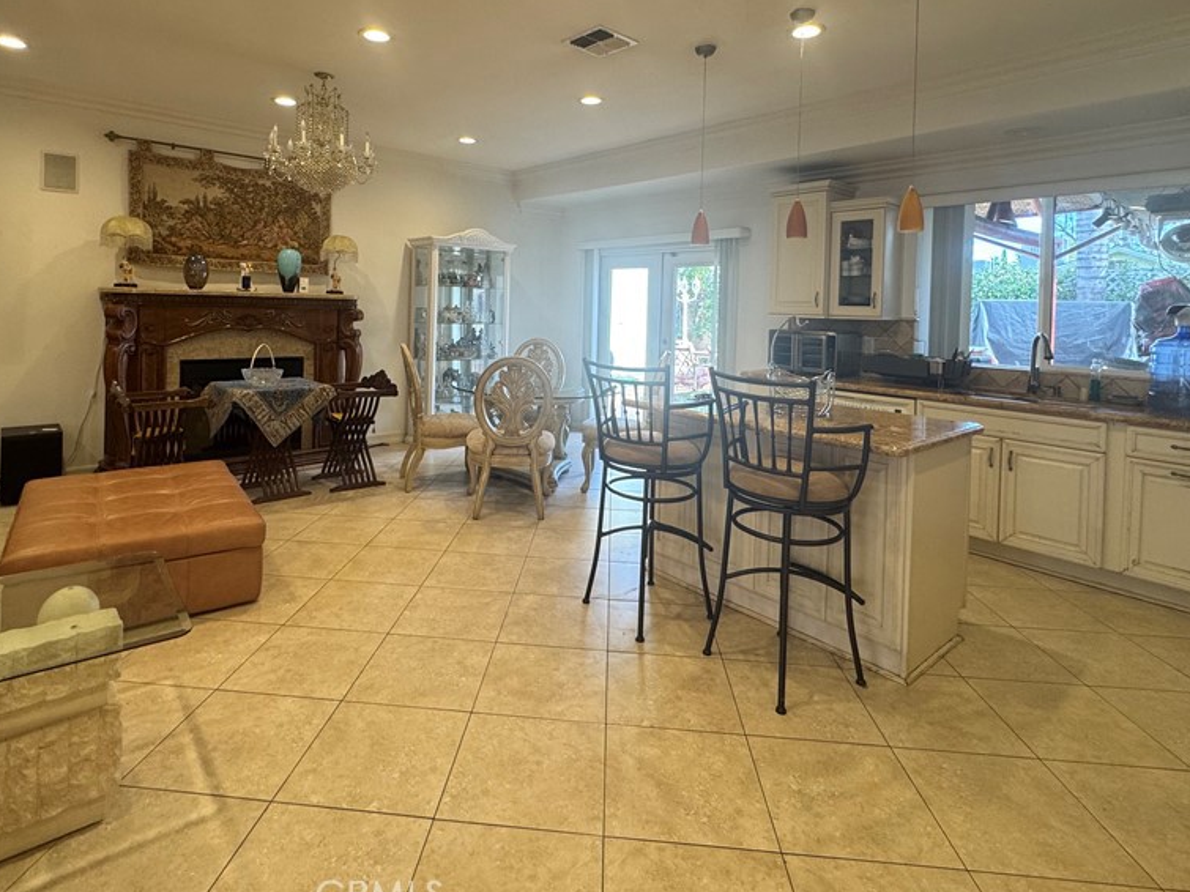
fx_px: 653
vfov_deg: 67.2
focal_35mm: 19
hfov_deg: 84.6
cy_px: 312
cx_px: 560
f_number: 2.2
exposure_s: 1/120
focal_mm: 2.22
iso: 160
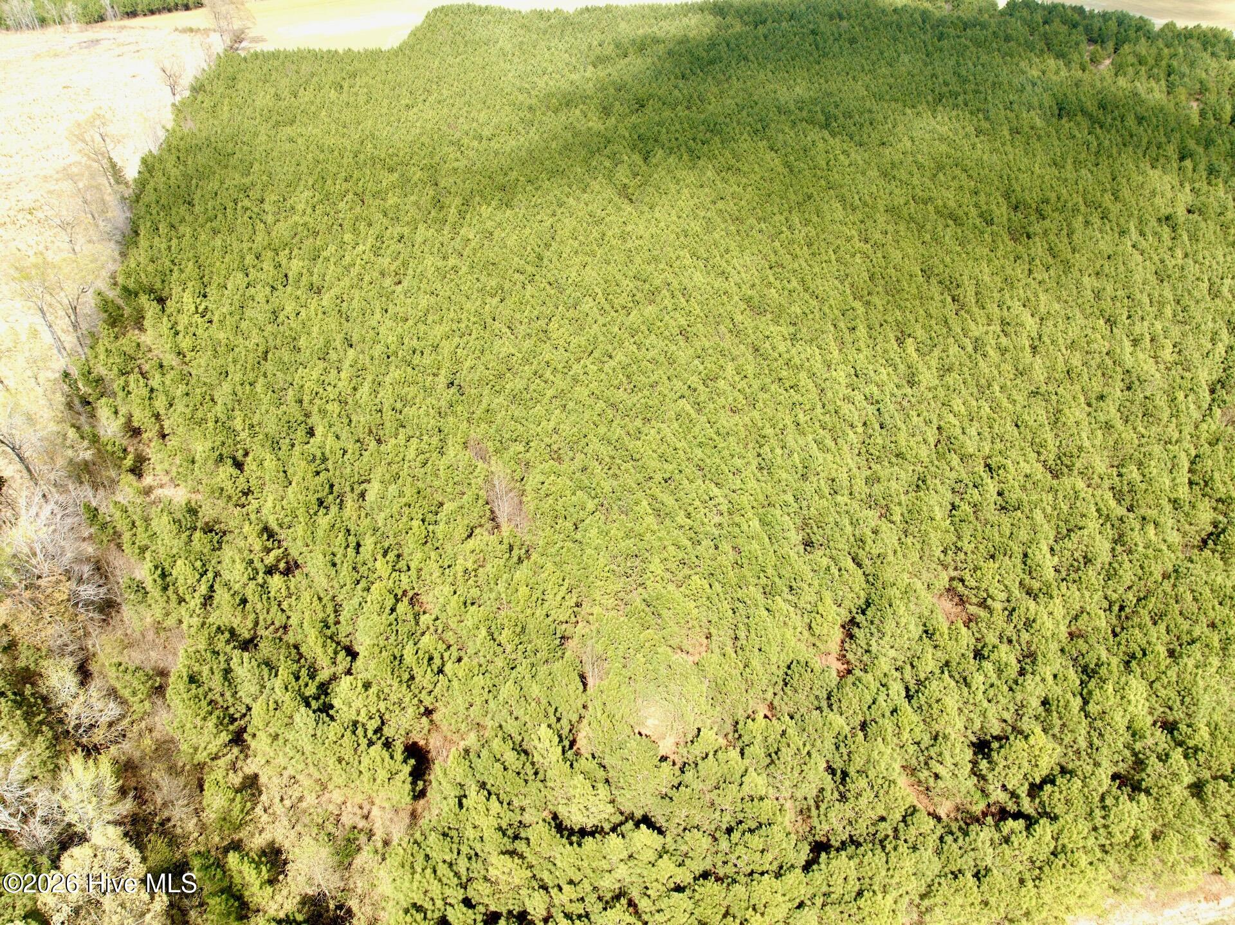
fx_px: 856
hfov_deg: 71.6
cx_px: 618
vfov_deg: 56.8
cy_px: 462
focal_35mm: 24
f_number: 2.8
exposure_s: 1/800
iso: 100
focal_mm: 12.29
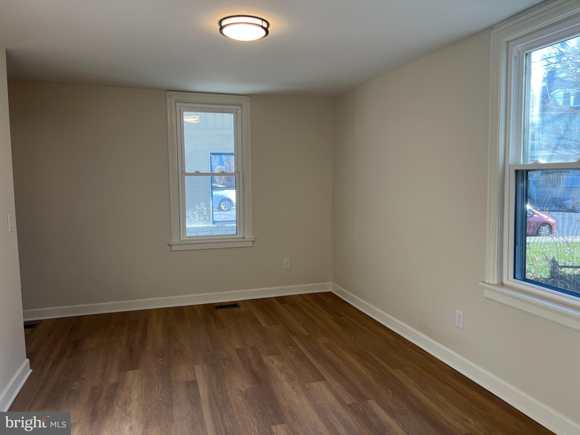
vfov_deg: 53.1
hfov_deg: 67.3
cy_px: 218
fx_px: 436
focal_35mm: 26
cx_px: 290
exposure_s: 1/120
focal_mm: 5.7
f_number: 1.5
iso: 50
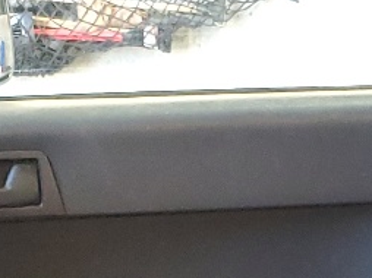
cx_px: 286
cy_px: 628
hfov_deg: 12.0
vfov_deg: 8.4
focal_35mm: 164
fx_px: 1761
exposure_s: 1/60.2
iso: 349
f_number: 1.5
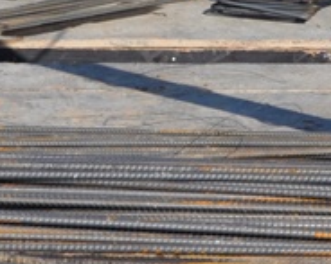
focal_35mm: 335
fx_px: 3280
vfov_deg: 4.6
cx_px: 65
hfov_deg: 5.8
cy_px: -239
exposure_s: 1/320
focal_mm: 32
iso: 200
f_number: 9
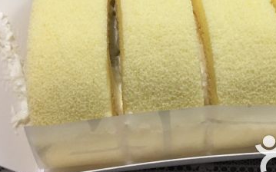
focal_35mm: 60
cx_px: 179
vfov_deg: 20.8
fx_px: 451
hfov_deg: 33.8
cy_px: -8
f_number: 2.2
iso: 80
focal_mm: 4.15
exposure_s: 1/10
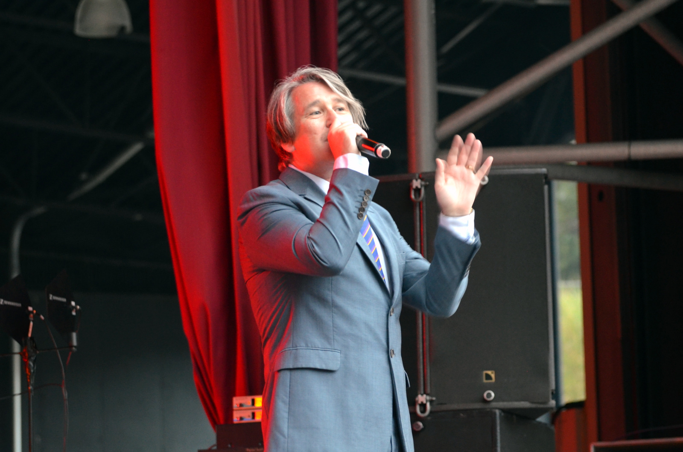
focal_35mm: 174
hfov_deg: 11.8
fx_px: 3295
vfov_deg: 7.9
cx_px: 342
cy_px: 226
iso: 1600
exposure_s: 1/6
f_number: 4.8
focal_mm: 116
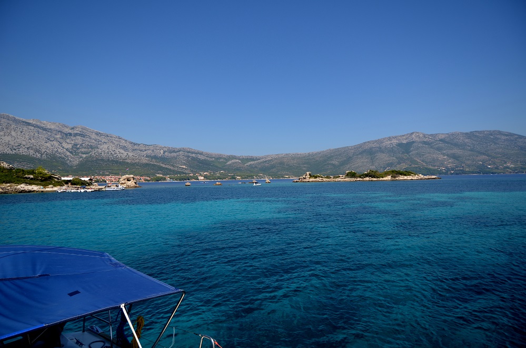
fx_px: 262
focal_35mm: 18
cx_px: 263
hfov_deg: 90.1
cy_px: 174
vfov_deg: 67.1
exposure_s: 1/1250
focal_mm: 12
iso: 125
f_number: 4
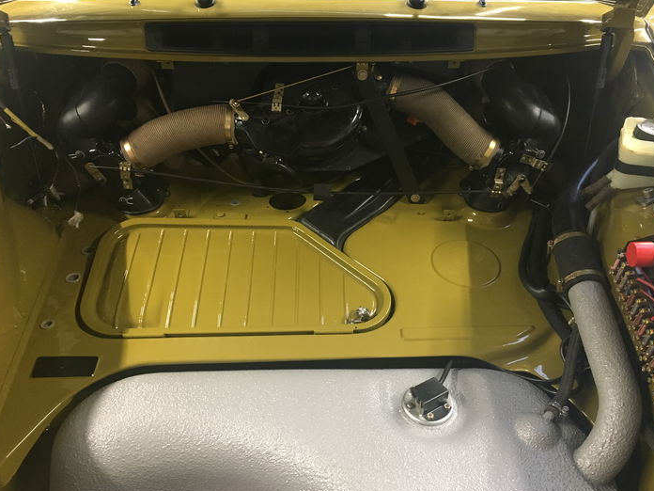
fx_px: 605
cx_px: 351
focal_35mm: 32
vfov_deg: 44.2
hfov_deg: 56.8
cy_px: 247
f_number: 2.2
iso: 200
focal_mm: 4.15
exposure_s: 1/20
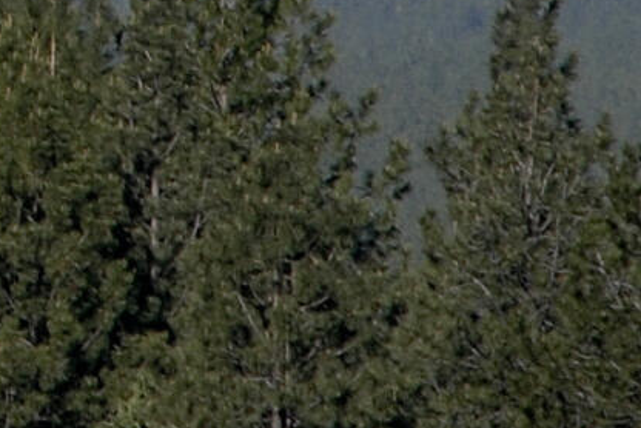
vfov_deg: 0.6
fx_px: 38575
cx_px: -757
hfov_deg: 1.0
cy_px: -891
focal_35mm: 2165
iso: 100
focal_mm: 200
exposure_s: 1/125
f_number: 13
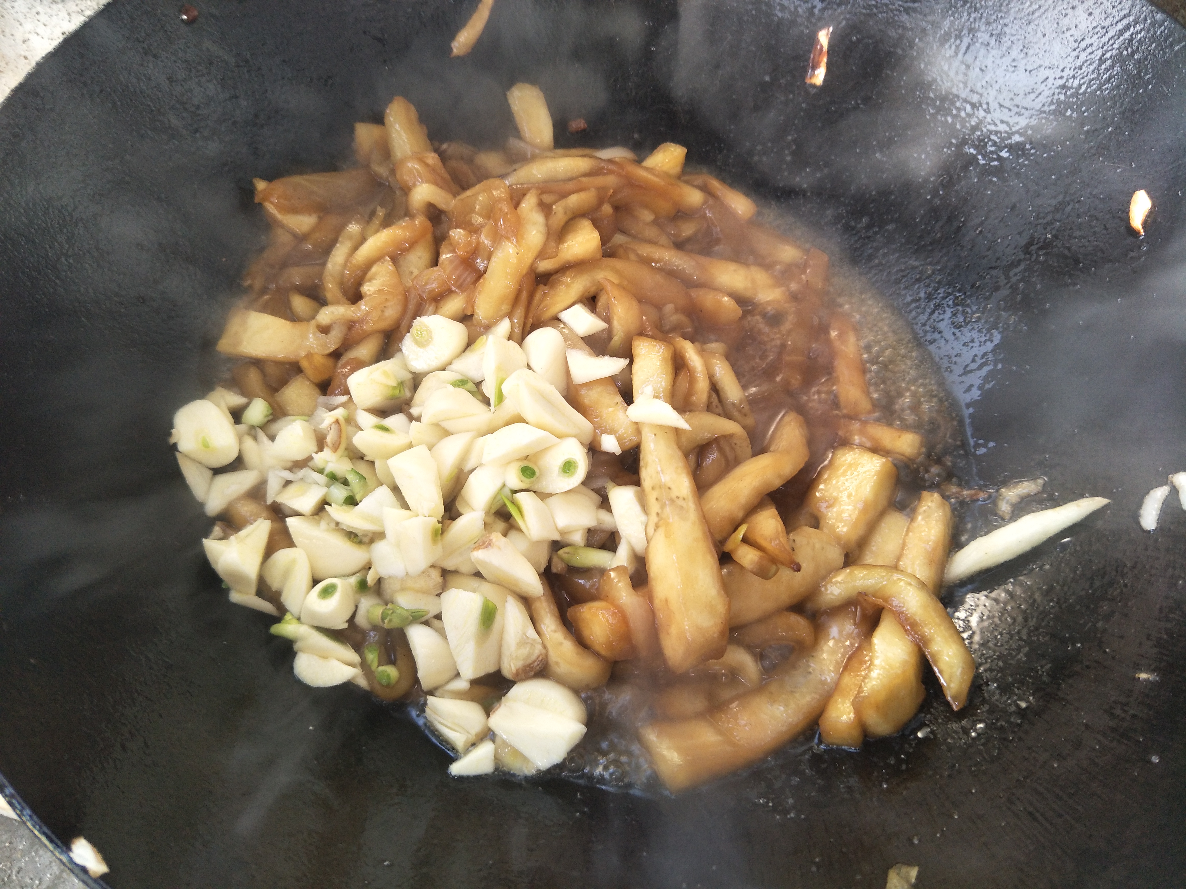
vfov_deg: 56.8
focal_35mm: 24
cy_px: 444
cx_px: 593
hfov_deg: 71.6
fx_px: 822
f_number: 1.7
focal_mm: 4.1
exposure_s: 1/50
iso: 62
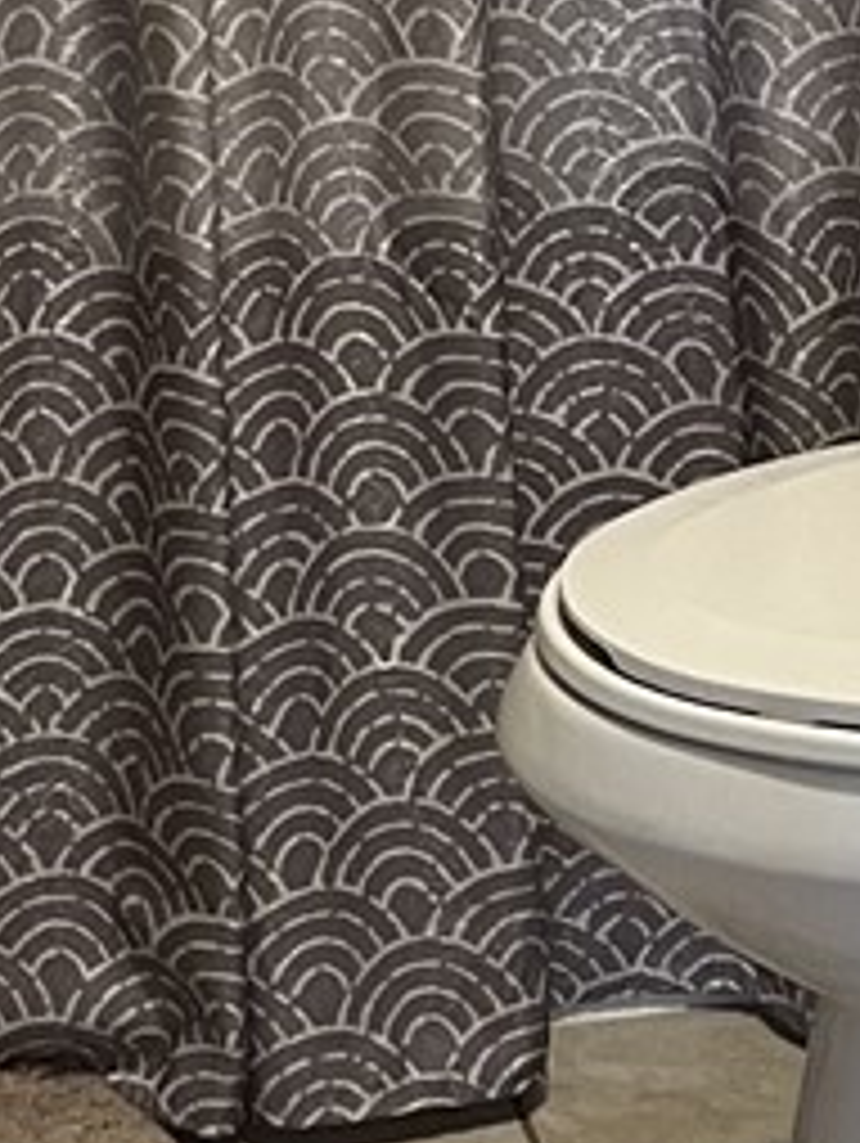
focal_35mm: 157
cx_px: 549
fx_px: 5192
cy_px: -302
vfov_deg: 12.2
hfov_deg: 9.5
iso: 160
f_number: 1.5
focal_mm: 5.7
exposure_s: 1/60
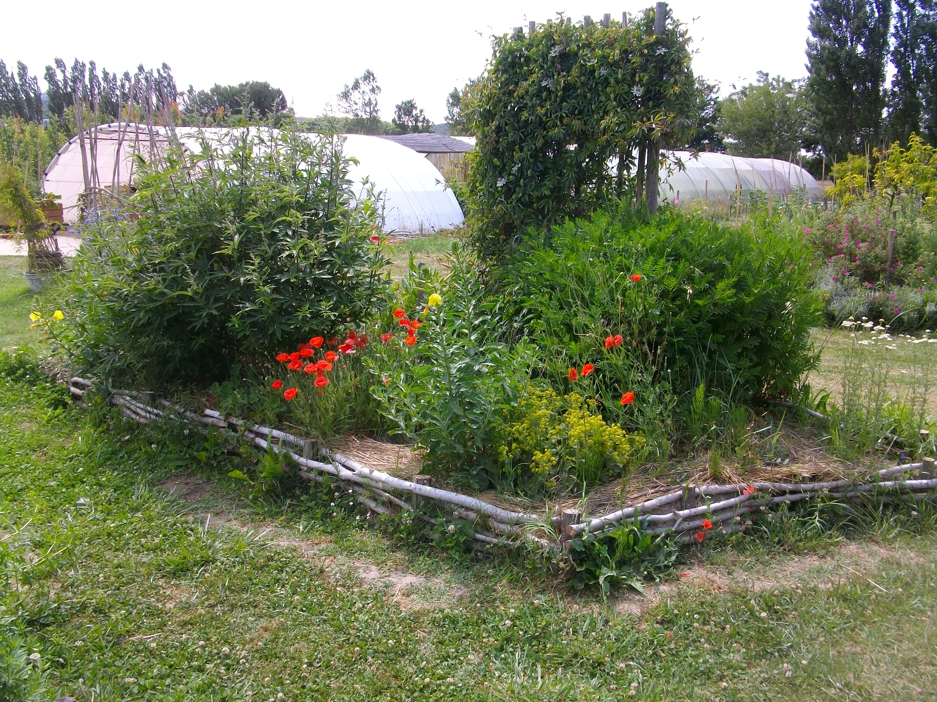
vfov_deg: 44.2
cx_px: 468
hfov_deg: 56.8
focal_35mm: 32
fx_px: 866
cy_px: 351
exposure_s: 1/158
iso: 80
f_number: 5.5
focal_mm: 5.7
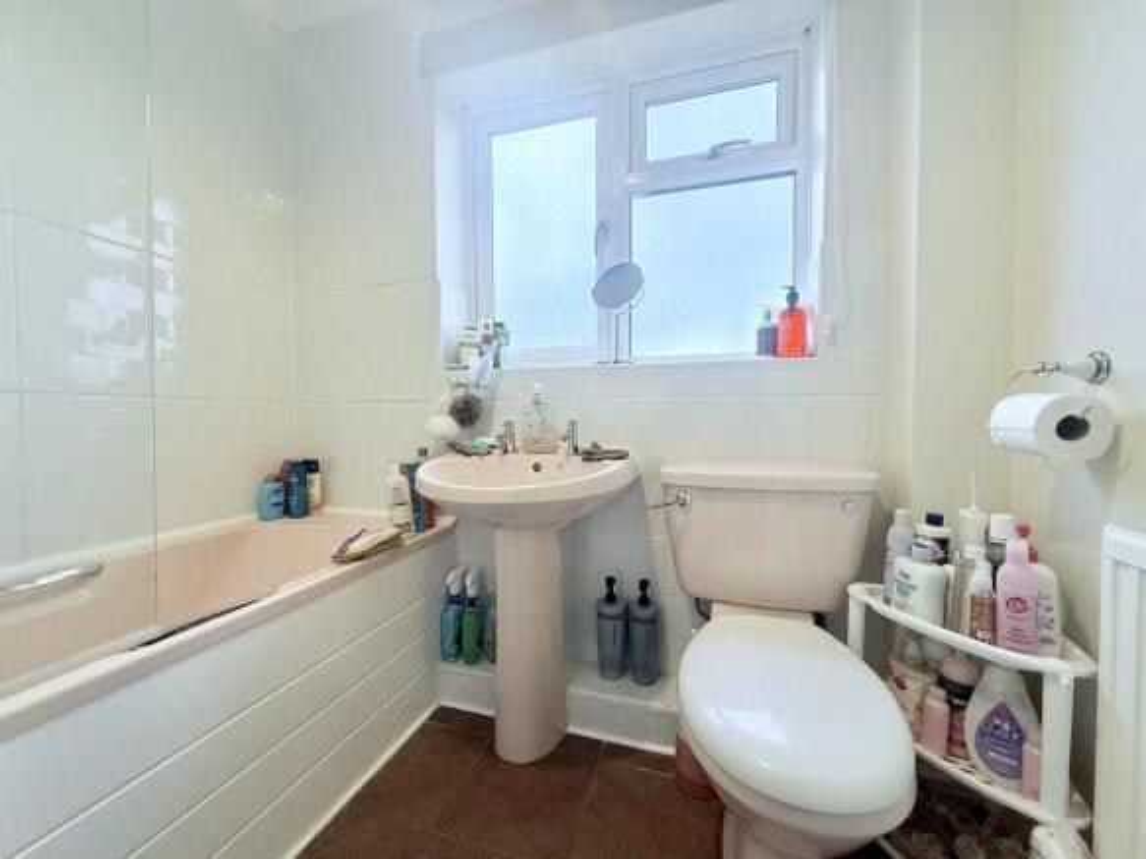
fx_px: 463
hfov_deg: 102.1
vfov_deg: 85.7
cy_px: 430
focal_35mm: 14
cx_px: 573
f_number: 2.2
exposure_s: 1/100
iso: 160
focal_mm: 2.22
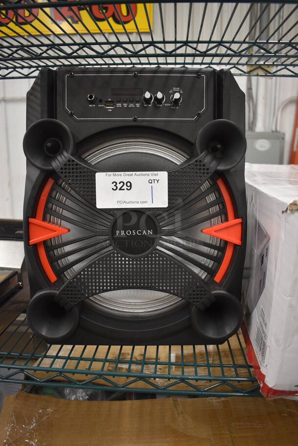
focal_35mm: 27
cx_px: 149
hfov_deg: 48.0
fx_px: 335
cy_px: 223
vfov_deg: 67.3
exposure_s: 1/125
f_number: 3.5
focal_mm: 18
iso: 1100
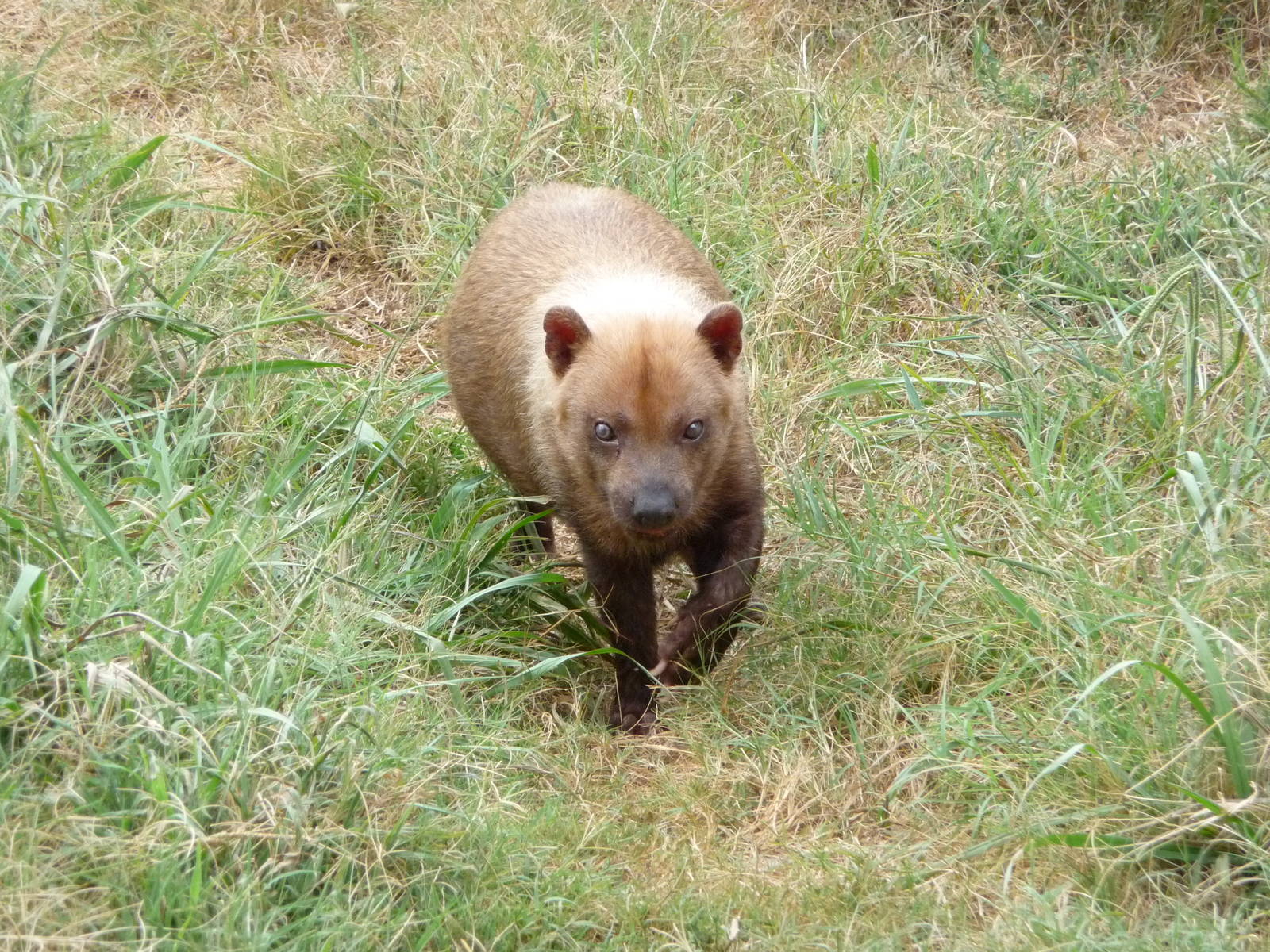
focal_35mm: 264
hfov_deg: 7.5
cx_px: 635
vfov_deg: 5.6
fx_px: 9686
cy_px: 476
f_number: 4.9
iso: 400
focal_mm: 45.4
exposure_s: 1/400
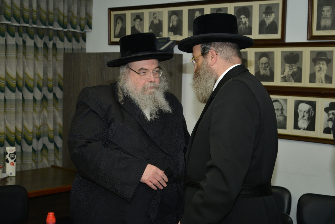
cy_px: 112
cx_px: 168
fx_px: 484
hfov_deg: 38.2
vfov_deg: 26.0
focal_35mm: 52
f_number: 4.2
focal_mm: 52
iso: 640
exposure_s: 1/200
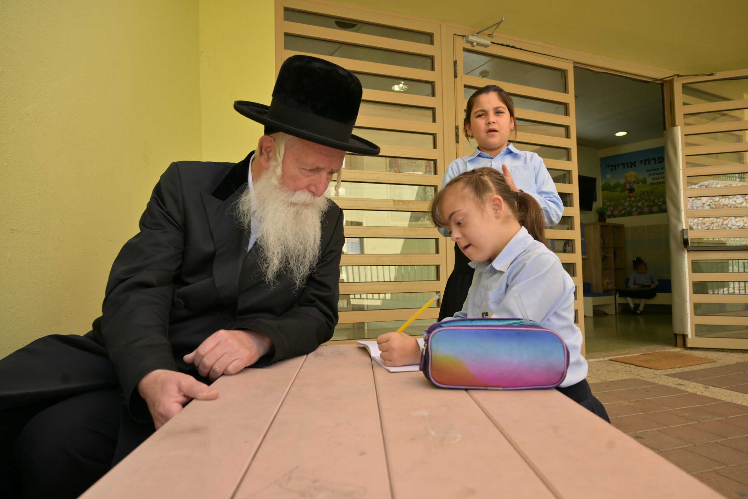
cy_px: 250
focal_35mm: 24
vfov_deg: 53.1
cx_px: 374
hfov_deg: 73.7
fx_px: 499
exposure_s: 1/250
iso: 250
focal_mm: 24
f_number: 5.6
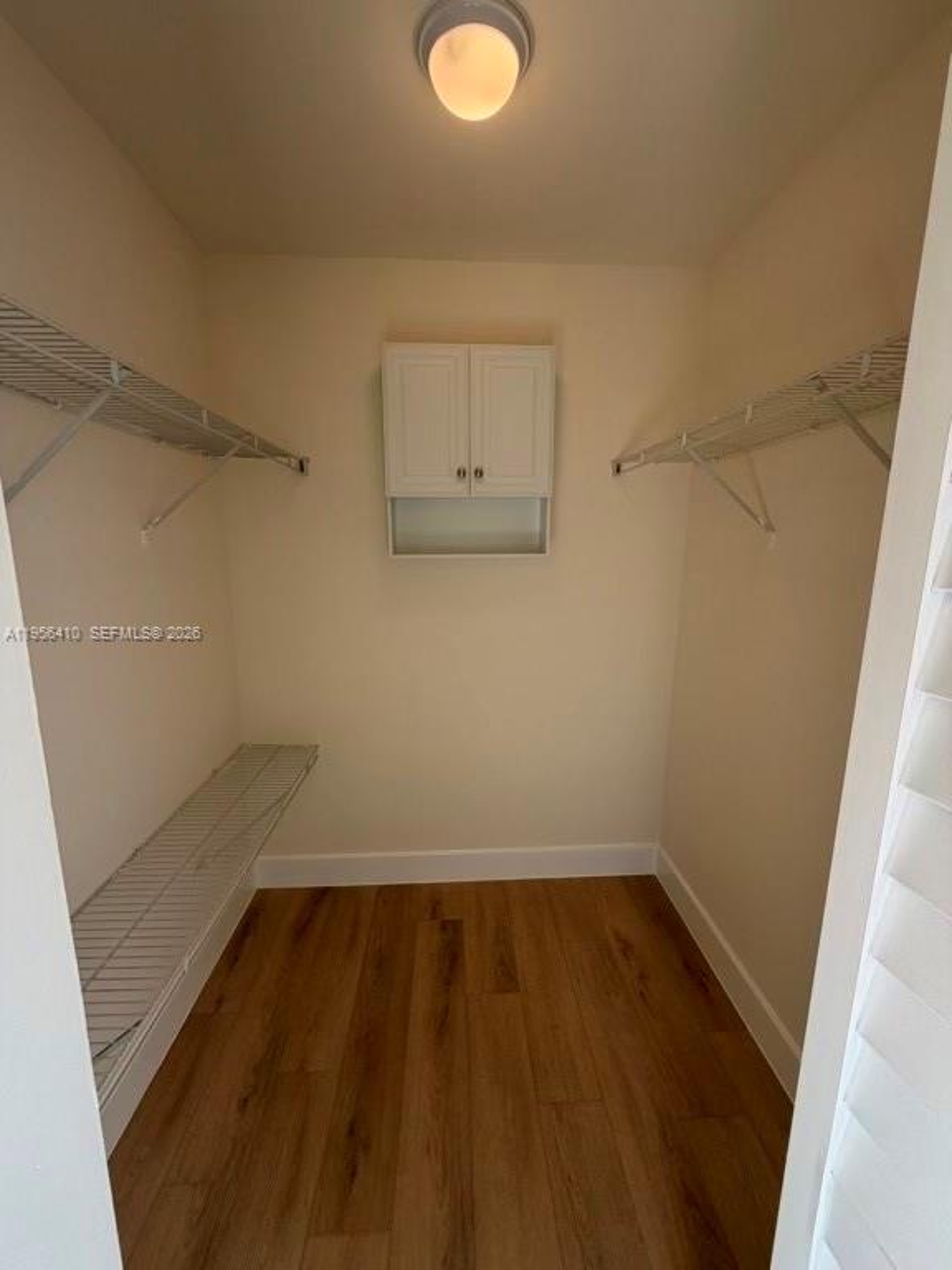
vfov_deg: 102.1
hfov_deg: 85.7
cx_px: 476
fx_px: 513
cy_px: 635
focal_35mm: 14
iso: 100
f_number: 2.2
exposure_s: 1/120
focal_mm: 2.22
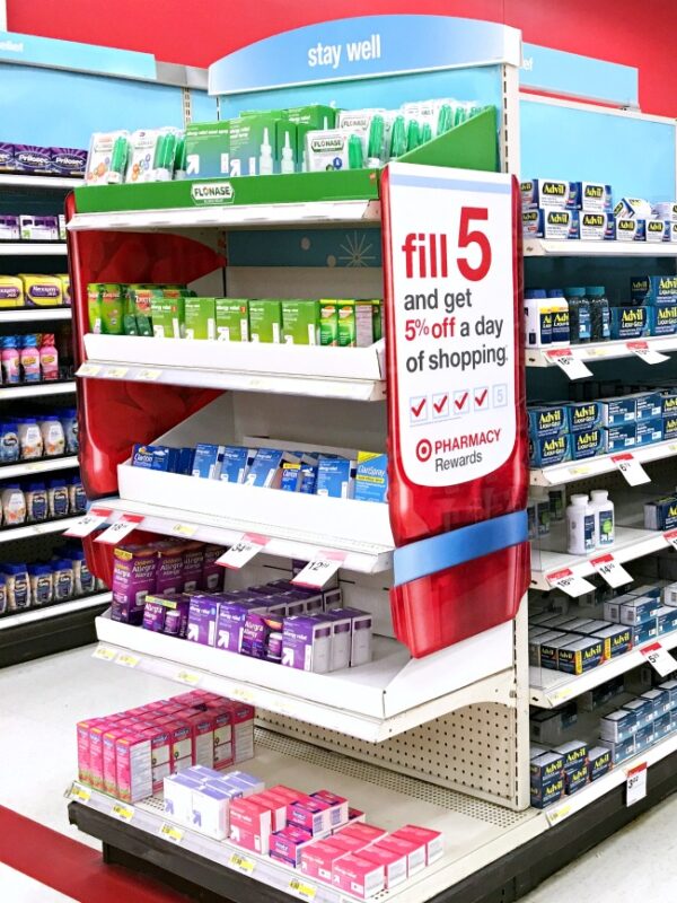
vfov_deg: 61.7
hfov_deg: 48.2
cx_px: 338
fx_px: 756
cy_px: 452
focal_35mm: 29
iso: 32
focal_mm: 4.15
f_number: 2.2
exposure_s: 1/15
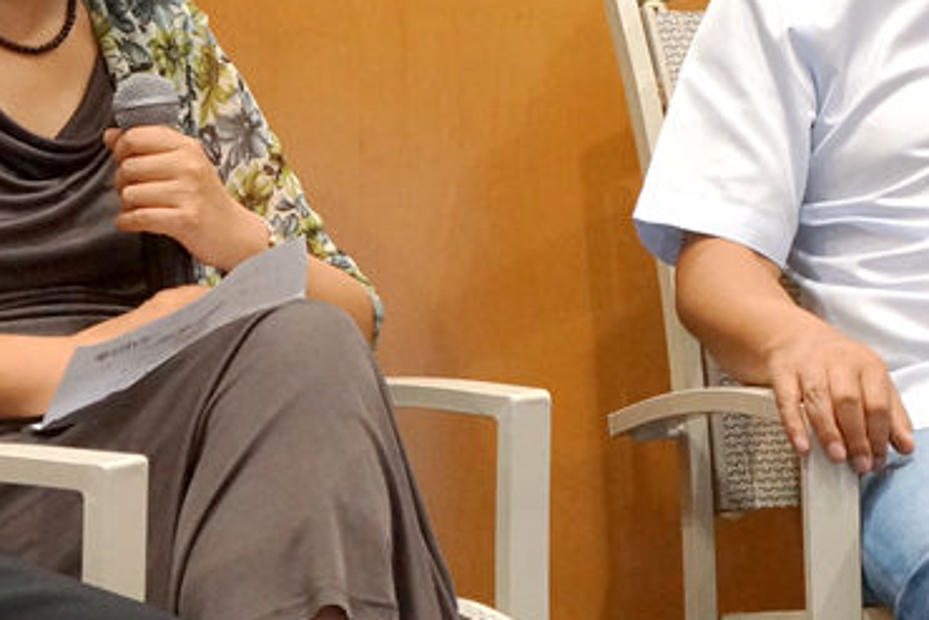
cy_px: 218
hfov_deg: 12.7
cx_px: 535
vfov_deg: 8.5
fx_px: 4182
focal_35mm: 162
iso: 1250
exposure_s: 1/160
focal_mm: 27
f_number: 4
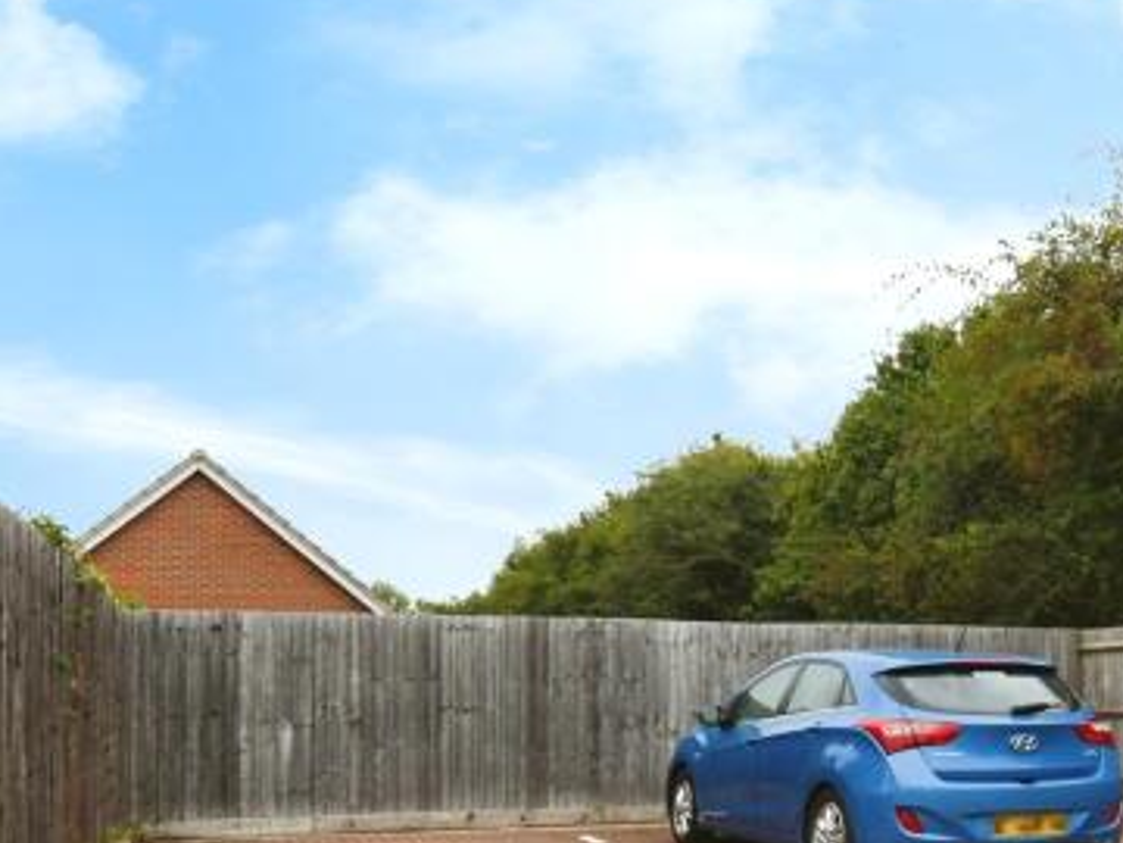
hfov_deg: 44.7
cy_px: 870
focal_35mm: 41
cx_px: 795
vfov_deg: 32.0
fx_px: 1330
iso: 800
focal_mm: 15
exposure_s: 1/125
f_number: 8
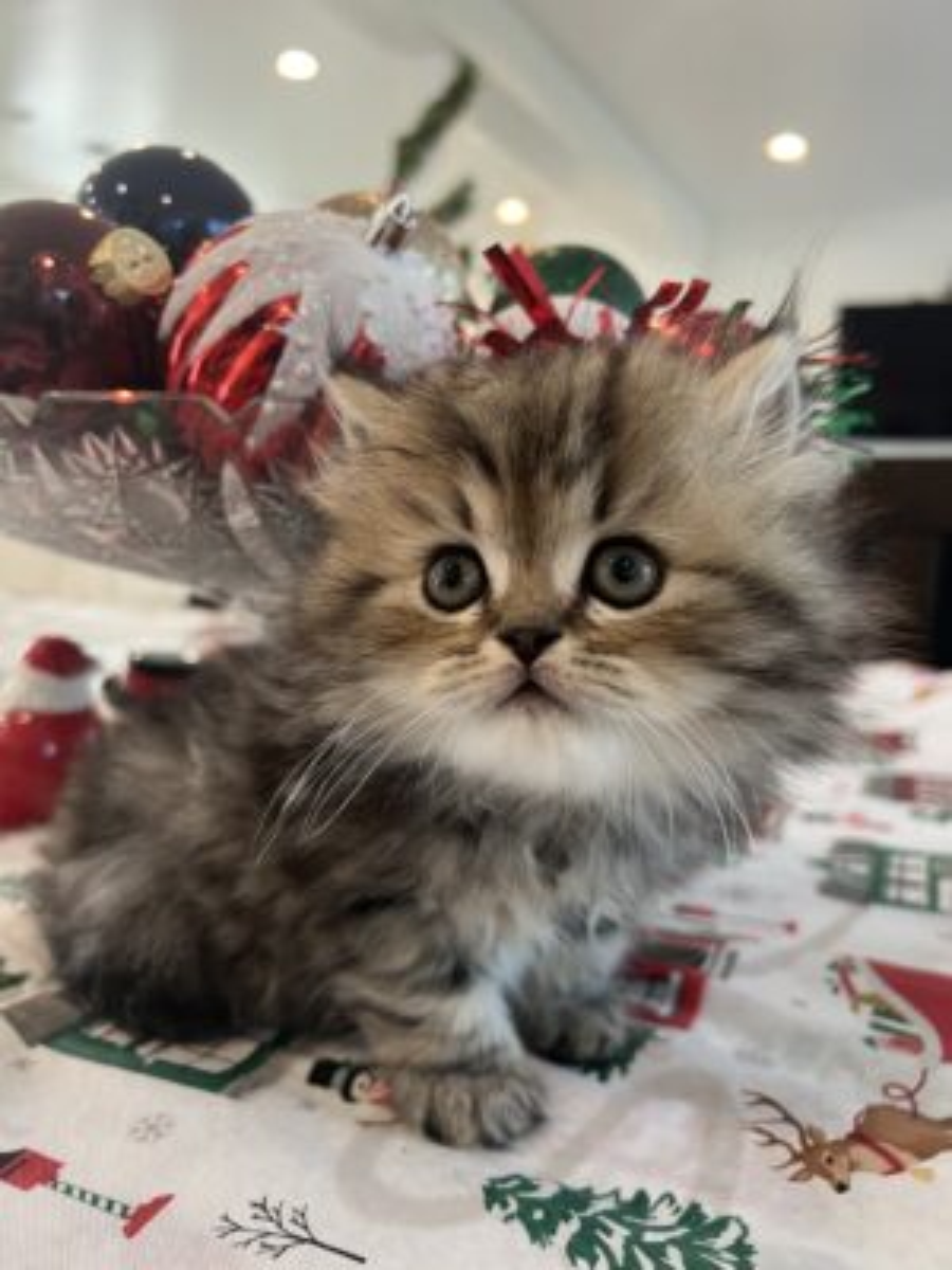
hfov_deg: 53.1
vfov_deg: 67.3
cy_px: 635
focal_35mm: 26
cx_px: 476
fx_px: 953
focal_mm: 5.7
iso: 100
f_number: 1.5
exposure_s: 1/60
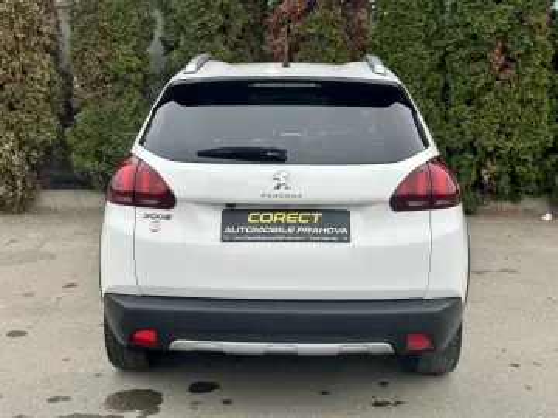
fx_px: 774
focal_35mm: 48
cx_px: 279
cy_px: 209
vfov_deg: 30.3
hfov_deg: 39.7
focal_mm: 6.86
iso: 64
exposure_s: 1/594
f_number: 1.78
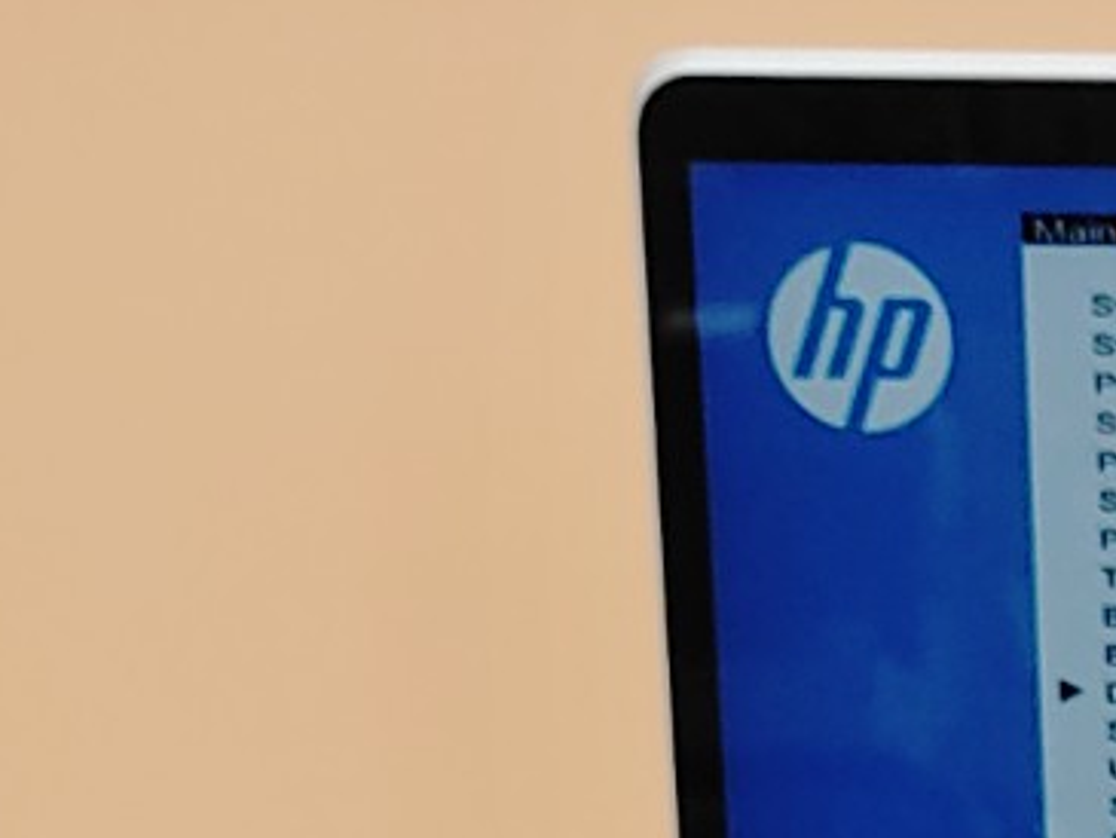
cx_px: 2076
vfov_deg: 9.1
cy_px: 1615
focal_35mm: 154
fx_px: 4967
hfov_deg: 11.7
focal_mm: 4.36
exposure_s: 1/60
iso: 50
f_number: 1.8
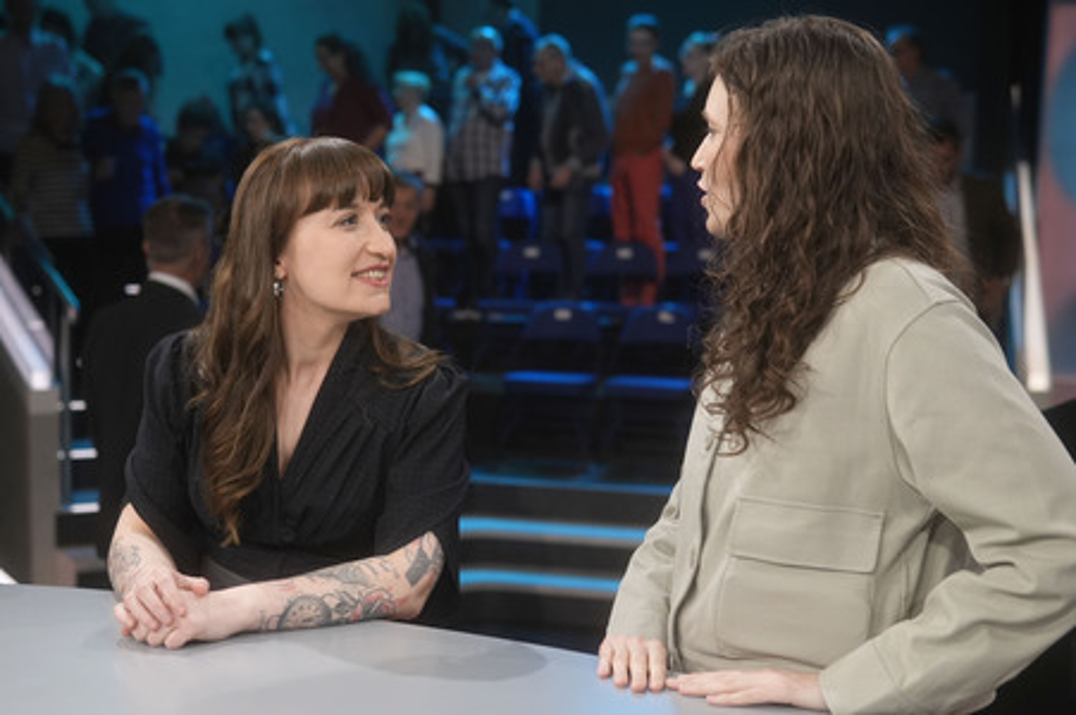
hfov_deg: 43.6
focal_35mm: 45
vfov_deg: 29.8
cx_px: 538
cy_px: 358
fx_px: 1344
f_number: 2.2
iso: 640
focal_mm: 30
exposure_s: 1/160
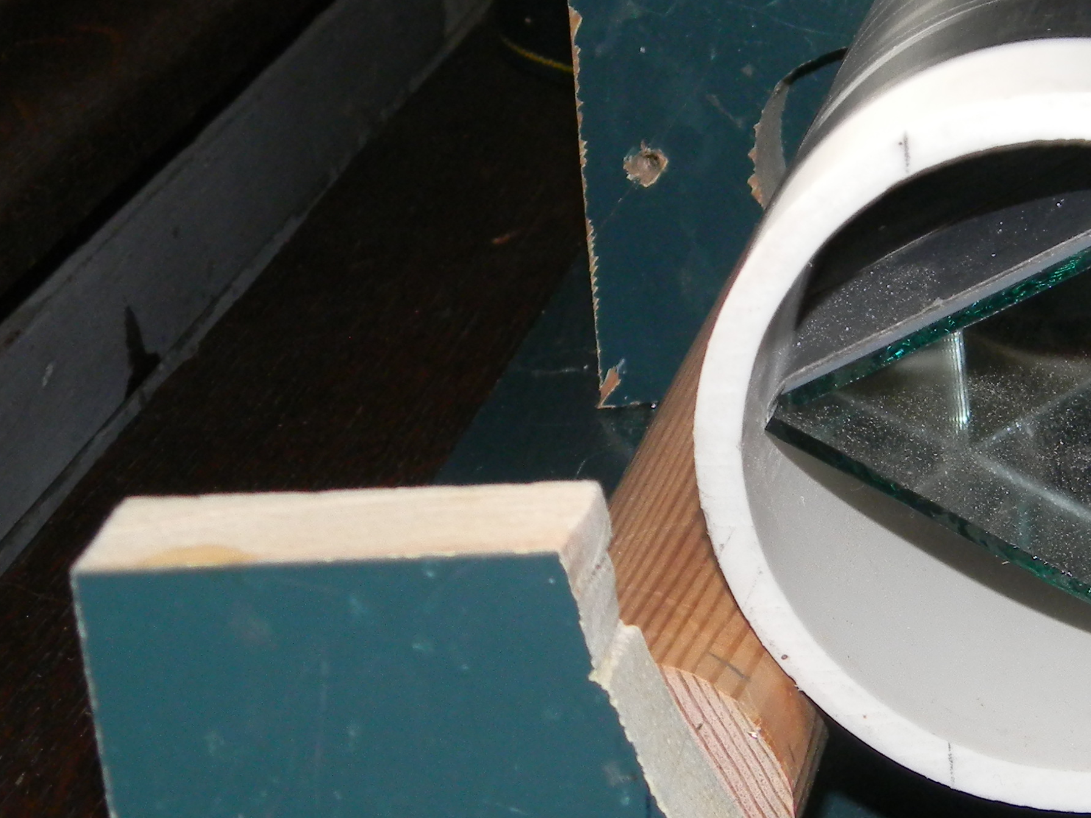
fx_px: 3310
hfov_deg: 18.1
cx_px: 1171
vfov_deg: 14.1
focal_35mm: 105
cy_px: 389
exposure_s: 1/30
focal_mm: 8.6
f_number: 3.9
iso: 200
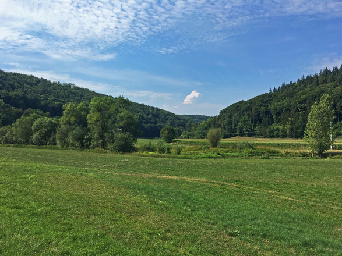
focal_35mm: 29
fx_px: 286
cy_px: 128
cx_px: 171
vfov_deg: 48.2
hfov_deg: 61.7
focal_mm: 4.15
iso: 25
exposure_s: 1/1603
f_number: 2.2
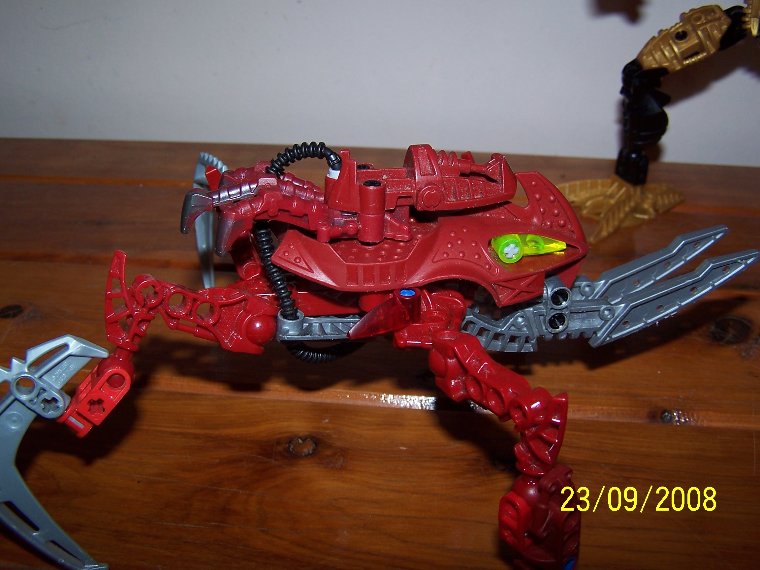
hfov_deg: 49.0
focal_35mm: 38
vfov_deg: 37.7
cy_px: 285
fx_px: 834
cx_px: 380
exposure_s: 1/60
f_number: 2.8
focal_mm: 6.3
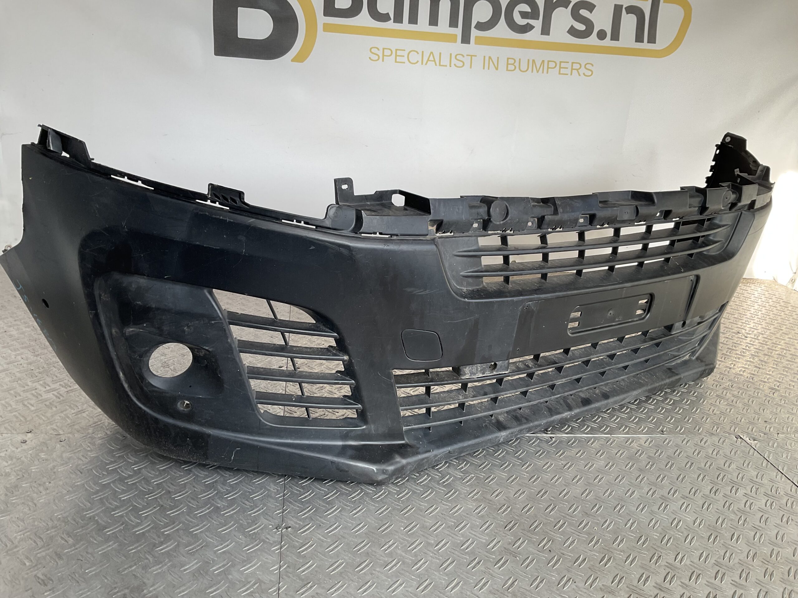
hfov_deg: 61.7
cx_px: 399
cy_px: 299
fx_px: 669
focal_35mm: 29
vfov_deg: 48.2
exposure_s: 1/100
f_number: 1.8
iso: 25
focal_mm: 3
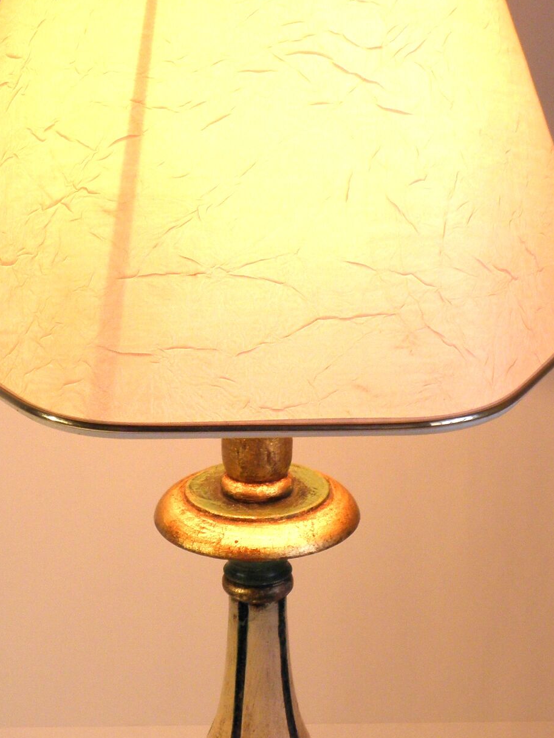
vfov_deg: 19.8
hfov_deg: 14.9
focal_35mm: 99
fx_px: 2111
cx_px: 278
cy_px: 480
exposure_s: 1/80
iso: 100
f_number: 3.9
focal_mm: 8.6
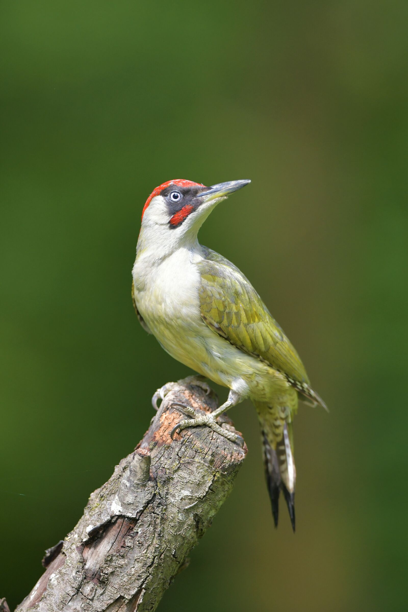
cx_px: 204
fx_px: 6799
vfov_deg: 5.2
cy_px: 306
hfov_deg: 3.4
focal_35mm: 400
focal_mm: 400
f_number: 3.2
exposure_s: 1/2500
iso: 800
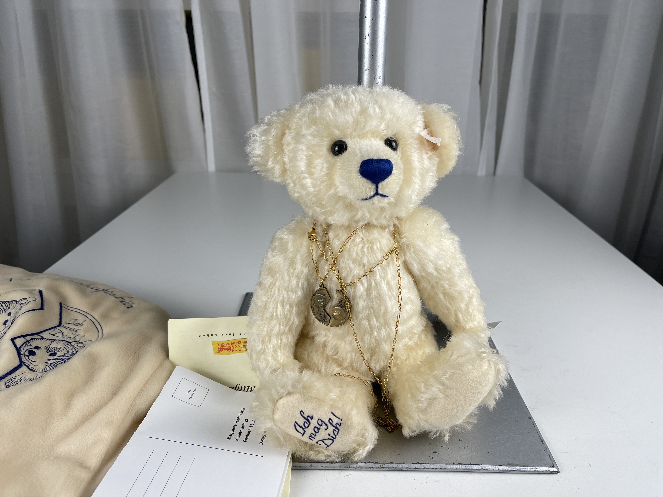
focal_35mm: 25
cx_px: 332
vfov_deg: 54.9
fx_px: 479
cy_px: 248
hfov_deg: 69.4
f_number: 1.6
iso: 32
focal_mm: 5.1
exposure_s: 1/177
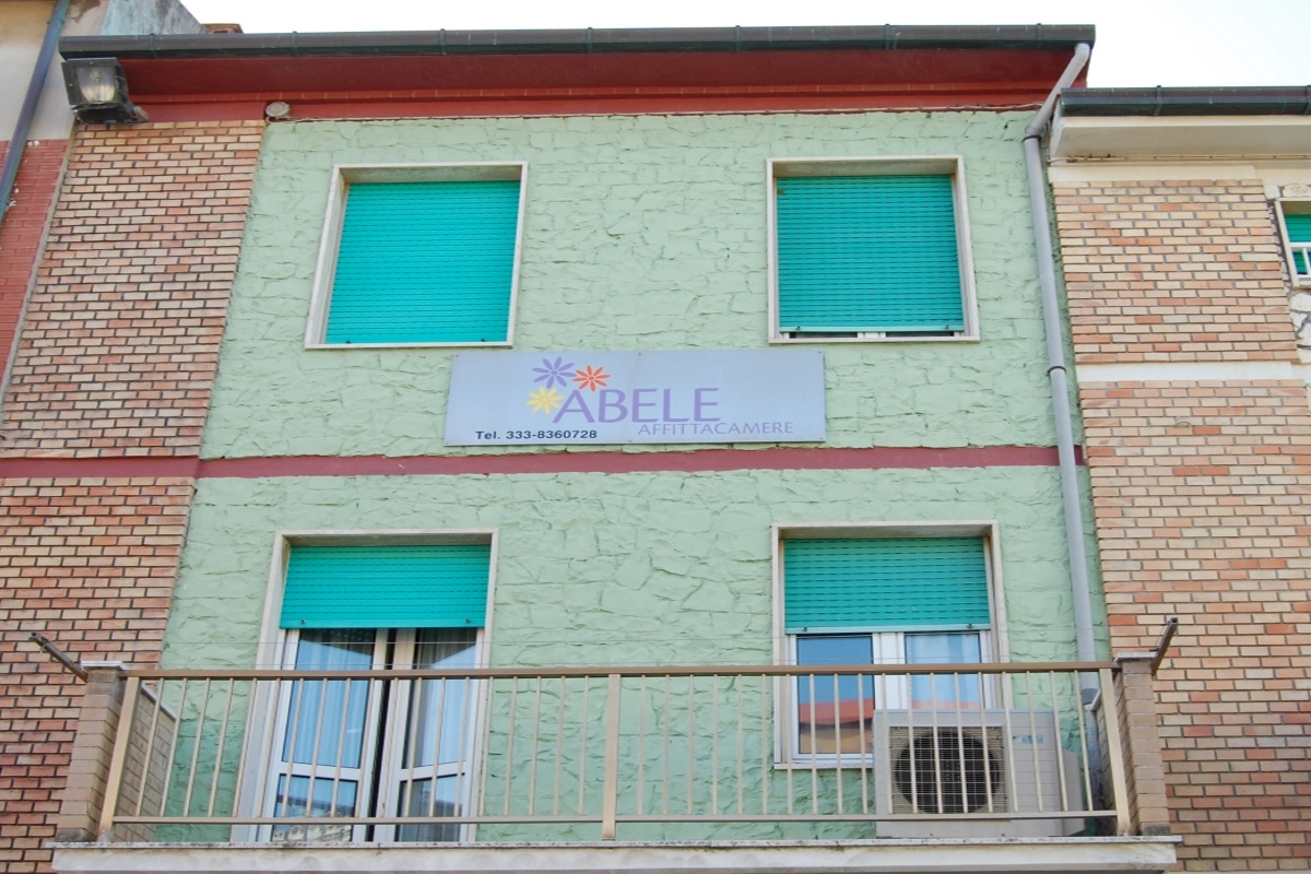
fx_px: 1420
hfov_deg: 49.6
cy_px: 437
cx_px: 656
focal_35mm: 39
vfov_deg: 34.2
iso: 400
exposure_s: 1/100
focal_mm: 26
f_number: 11
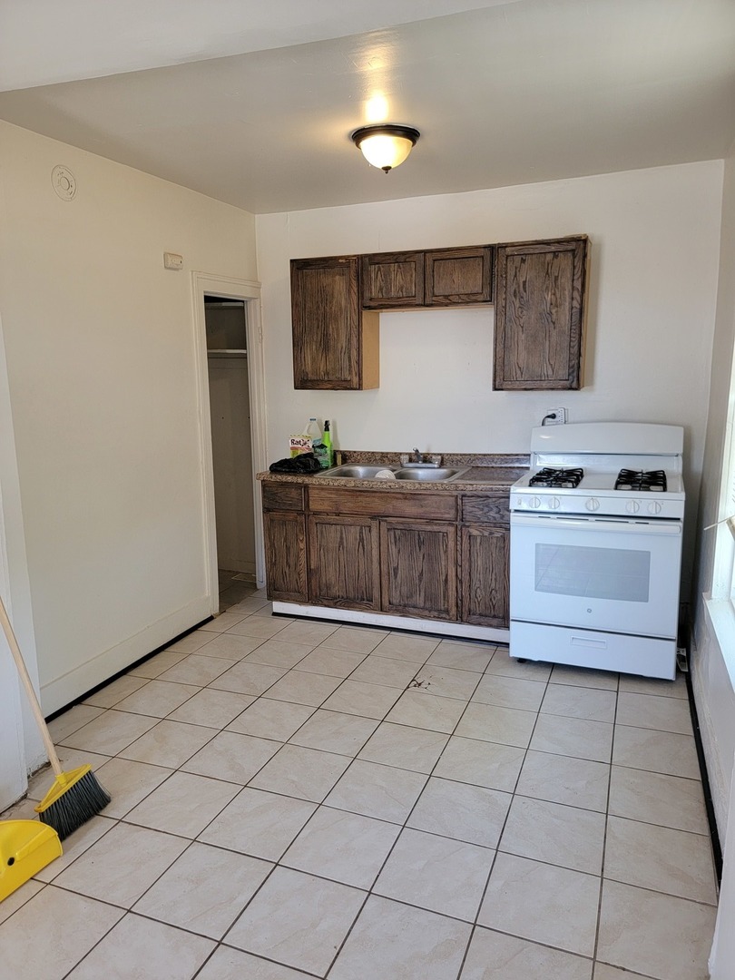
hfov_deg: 56.8
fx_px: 679
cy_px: 490
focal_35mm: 24
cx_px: 368
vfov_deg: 71.6
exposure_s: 1/60
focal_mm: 6.7
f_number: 1.8
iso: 250
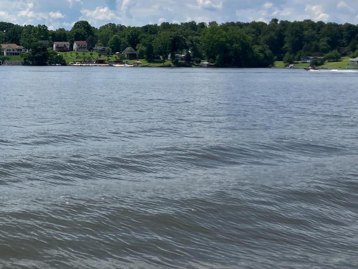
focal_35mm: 53
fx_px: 548
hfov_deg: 33.8
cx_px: 21
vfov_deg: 27.2
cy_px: 70
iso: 32
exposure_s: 1/4049
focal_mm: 3.99
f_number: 1.8
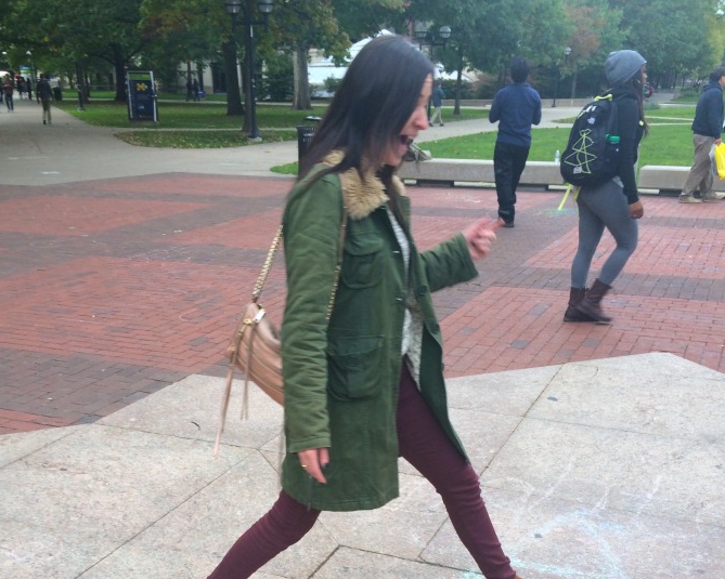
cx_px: 344
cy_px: 517
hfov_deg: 43.8
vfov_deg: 33.8
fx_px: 901
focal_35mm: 42
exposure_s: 1/120
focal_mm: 4.12
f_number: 2.2
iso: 40
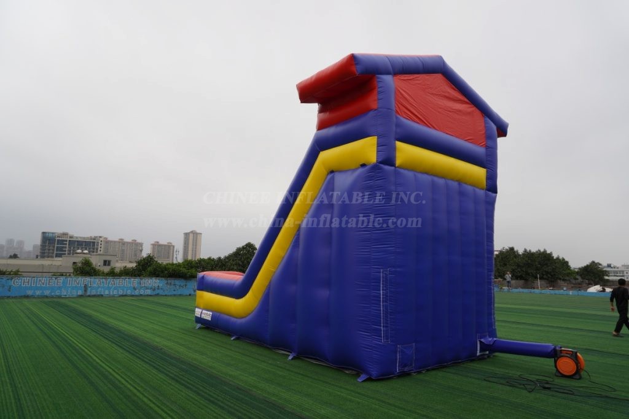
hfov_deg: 73.7
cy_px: 210
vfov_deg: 53.1
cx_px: 314
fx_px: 419
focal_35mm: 24
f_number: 6.3
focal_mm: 16
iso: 100
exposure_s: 1/100
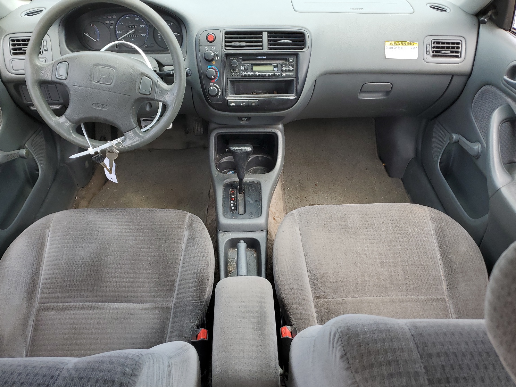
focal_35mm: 28
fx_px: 417
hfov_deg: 63.4
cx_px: 249
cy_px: 194
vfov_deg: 49.7
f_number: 1.5
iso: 50
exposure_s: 1/417
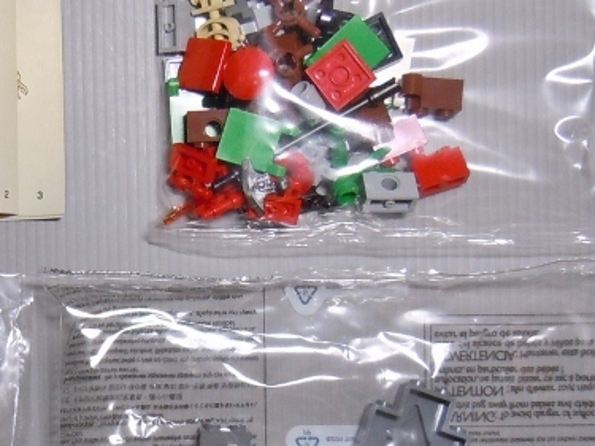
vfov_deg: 17.9
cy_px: 297
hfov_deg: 23.2
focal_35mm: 82
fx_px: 1409
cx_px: 46
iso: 200
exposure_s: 1/15
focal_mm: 5.4
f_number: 3.5
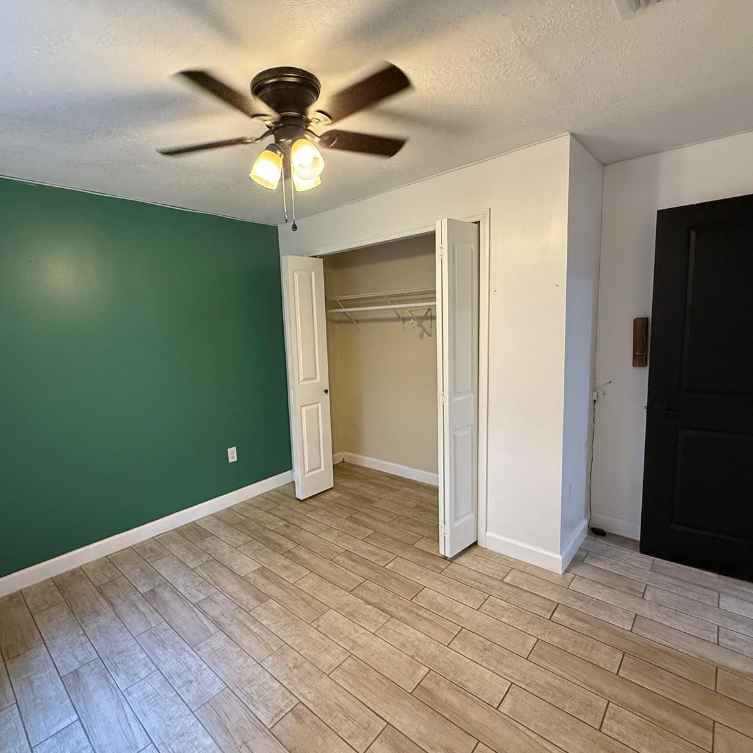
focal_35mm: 17
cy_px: 382
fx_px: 418
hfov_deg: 83.6
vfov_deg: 84.0
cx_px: 331
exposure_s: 1/60
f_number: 2.2
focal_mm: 2.22
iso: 320
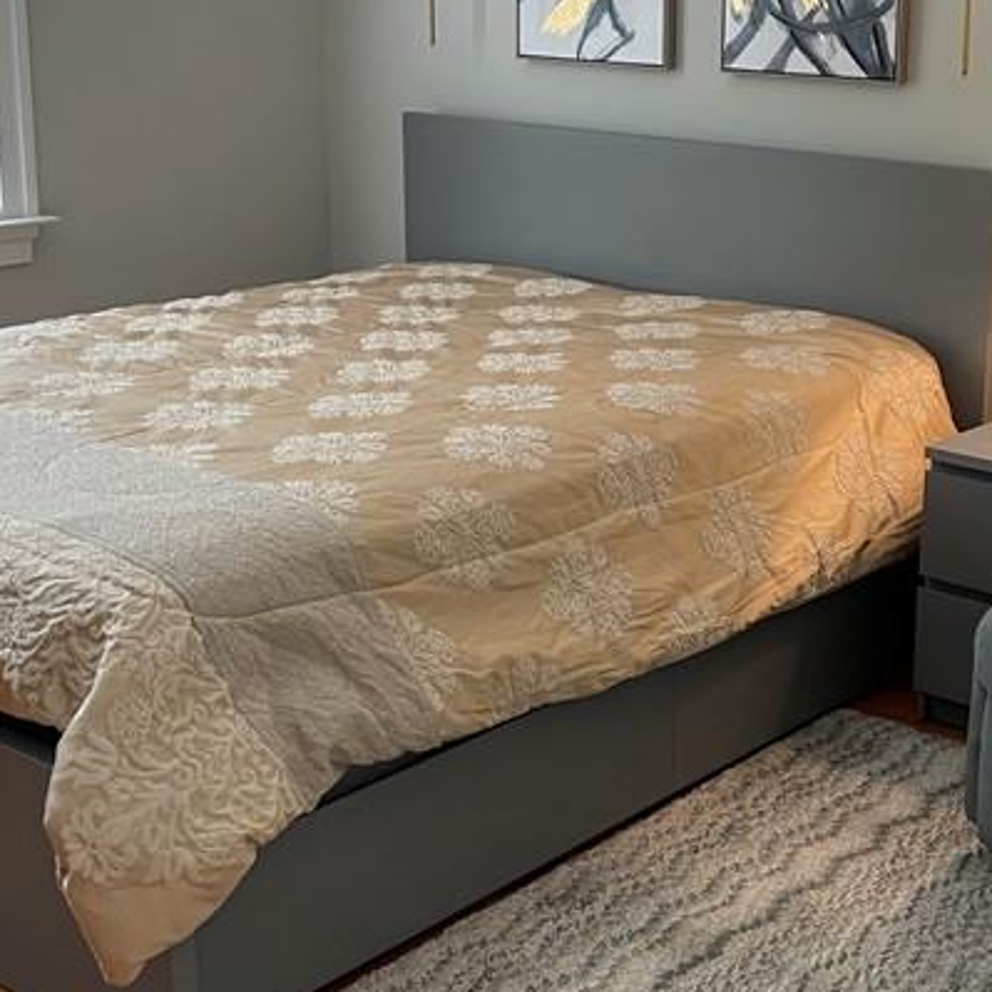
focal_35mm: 59
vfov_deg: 29.0
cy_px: 413
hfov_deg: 28.9
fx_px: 1913
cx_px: 671
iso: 100
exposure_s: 1/60
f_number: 1.6
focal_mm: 4.2
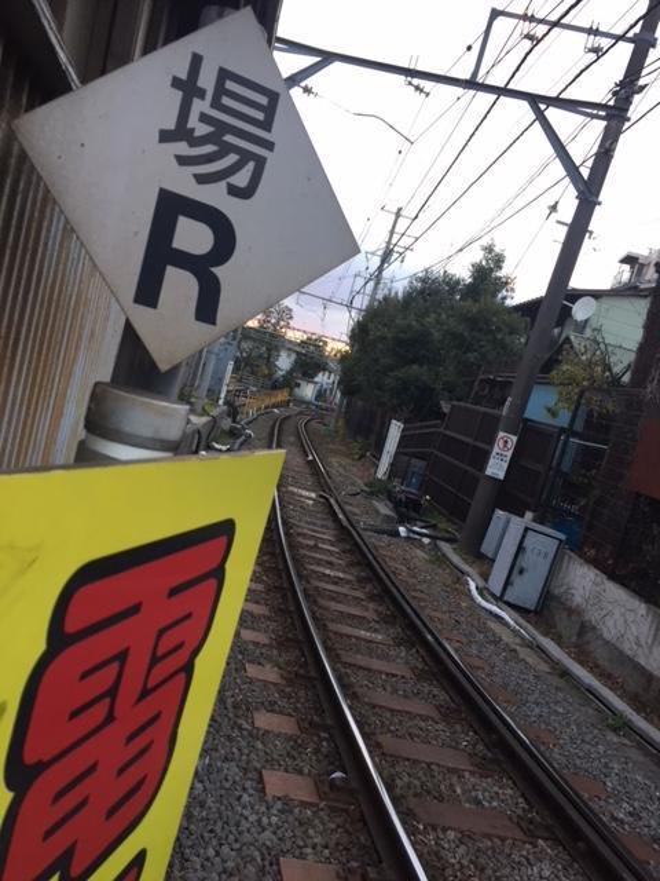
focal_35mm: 29
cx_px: 330
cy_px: 440
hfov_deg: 48.2
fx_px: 737
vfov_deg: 61.7
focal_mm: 4.2
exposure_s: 1/40
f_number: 2.2
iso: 32
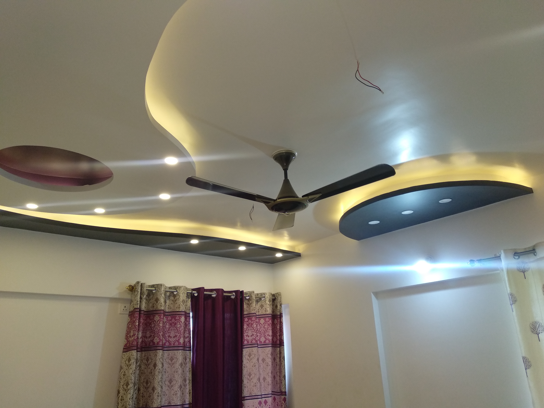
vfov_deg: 53.1
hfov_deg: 67.3
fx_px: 409
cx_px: 272
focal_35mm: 26
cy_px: 204
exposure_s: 1/33
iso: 320
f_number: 2.2
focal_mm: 3.81
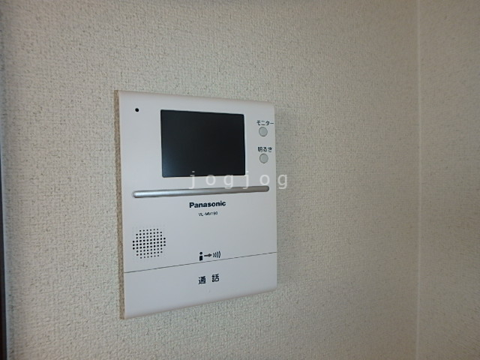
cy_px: 180
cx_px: 240
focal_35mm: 21
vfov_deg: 63.4
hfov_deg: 79.0
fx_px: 291
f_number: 3.5
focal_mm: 3.7
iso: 125
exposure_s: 1/40
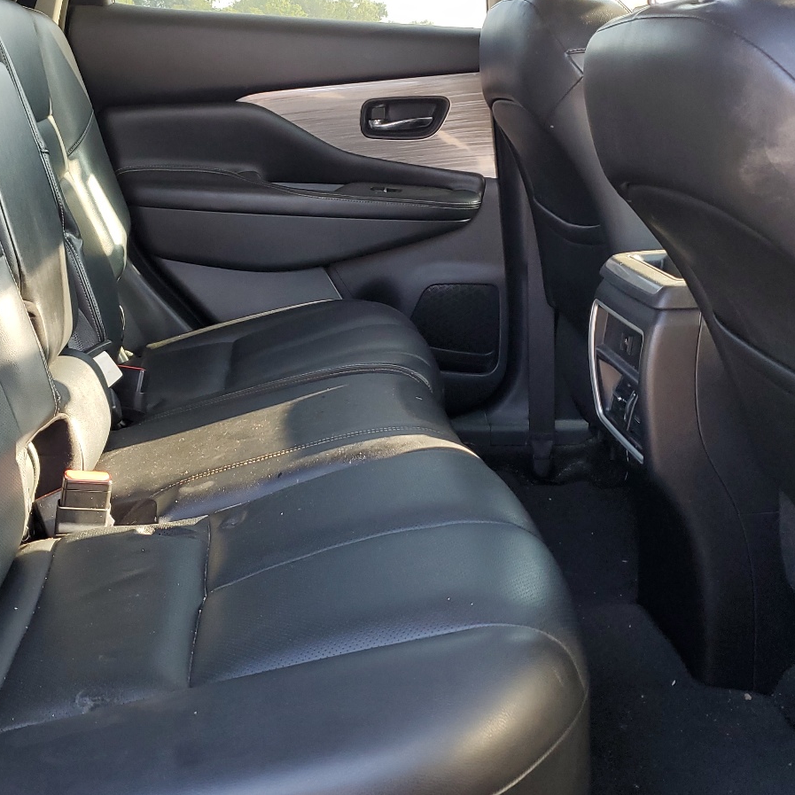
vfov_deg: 40.8
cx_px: 336
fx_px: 1065
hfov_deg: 40.8
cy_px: 323
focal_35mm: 41
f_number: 1.5
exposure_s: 1/120
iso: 63
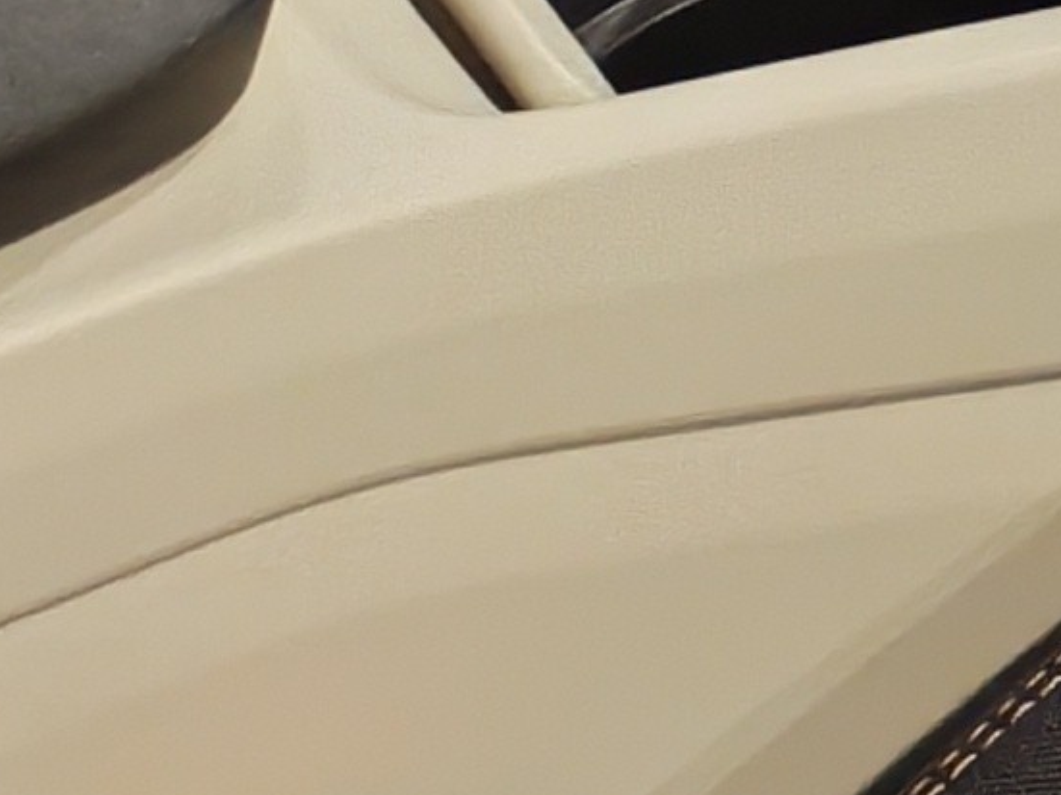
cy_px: -1640
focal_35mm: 238
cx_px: 3595
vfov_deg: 5.8
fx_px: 7293
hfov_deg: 7.1
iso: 800
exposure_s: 1/50
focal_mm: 6.12
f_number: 1.9
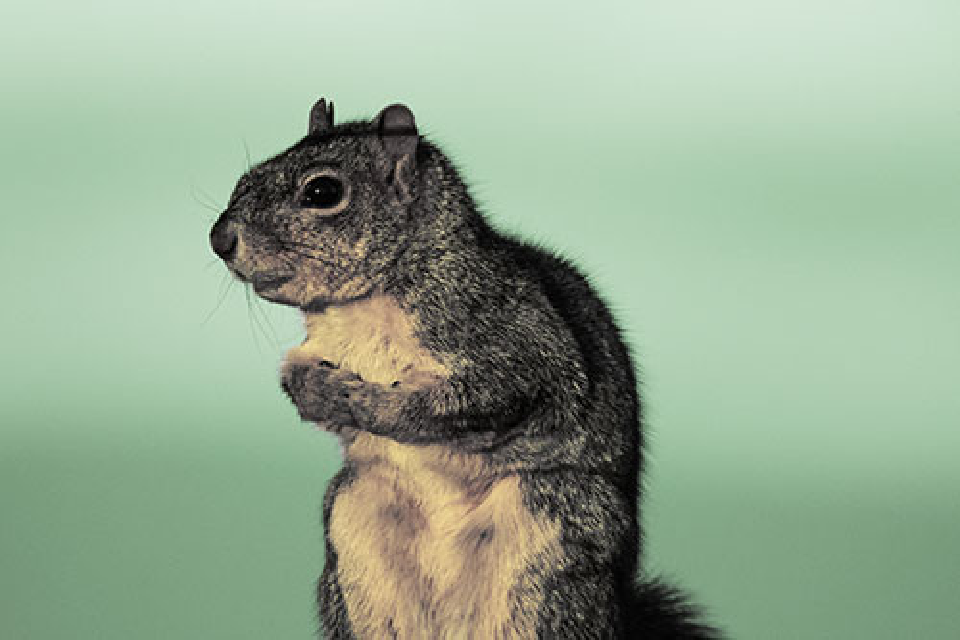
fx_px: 31988
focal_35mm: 1200
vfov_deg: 1.1
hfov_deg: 1.7
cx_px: 480
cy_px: 320
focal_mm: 1200
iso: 3200
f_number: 13
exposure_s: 1/1250
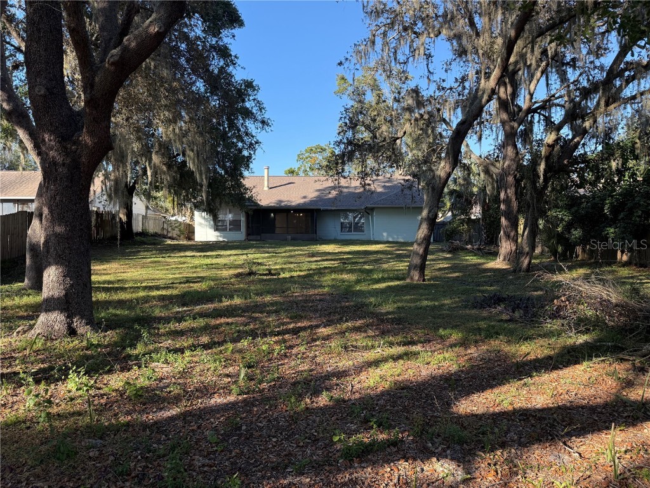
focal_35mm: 24
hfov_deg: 71.6
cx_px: 325
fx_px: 451
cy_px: 244
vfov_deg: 56.8
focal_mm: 6.76
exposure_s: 1/920
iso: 100
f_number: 1.78
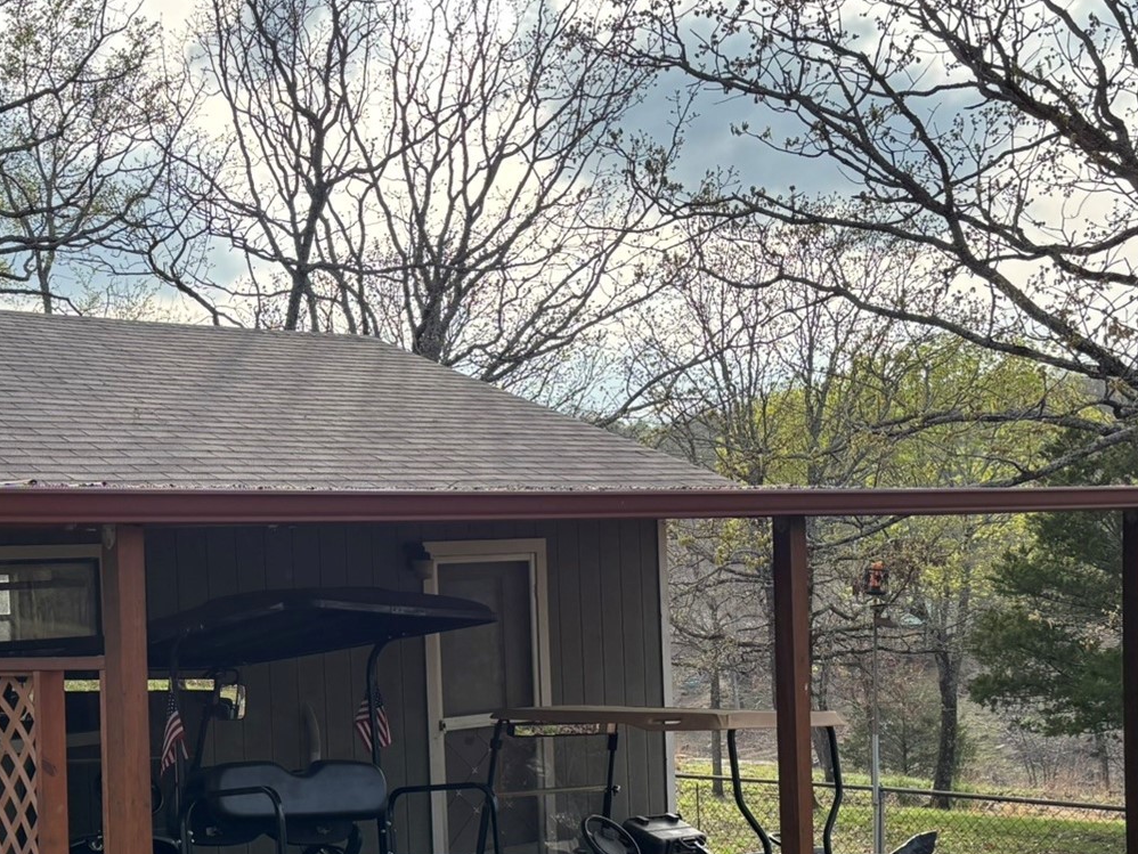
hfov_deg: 36.9
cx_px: 234
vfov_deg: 28.7
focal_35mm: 50
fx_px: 1644
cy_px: 629
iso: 50
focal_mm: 5.96
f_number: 1.6
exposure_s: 1/1543
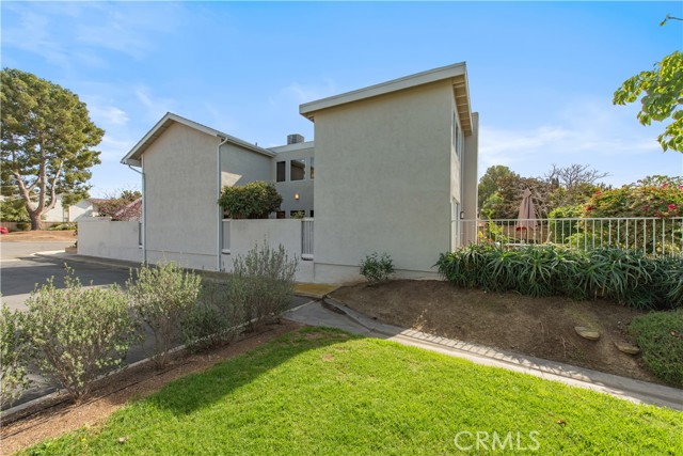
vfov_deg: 81.2
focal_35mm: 14
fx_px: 266
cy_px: 228
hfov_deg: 104.2
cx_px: 342
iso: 200
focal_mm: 14
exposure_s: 1/400
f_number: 10
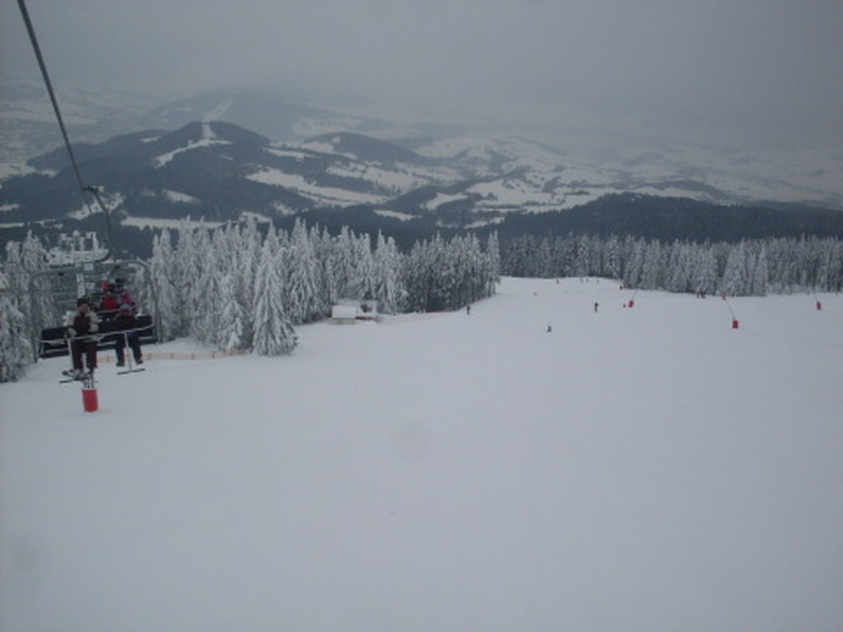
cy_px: 316
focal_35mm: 38
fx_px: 925
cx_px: 422
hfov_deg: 49.0
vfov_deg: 37.7
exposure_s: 1/250
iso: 80
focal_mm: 6.3
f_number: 8.4
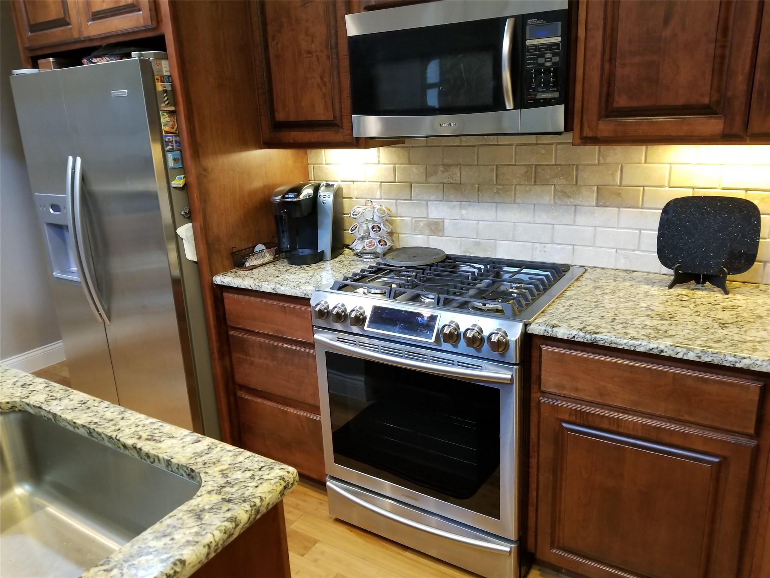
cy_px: 289
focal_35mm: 26
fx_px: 578
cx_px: 385
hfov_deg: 67.3
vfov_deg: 53.1
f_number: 1.7
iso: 250
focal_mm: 4.25
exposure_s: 1/20
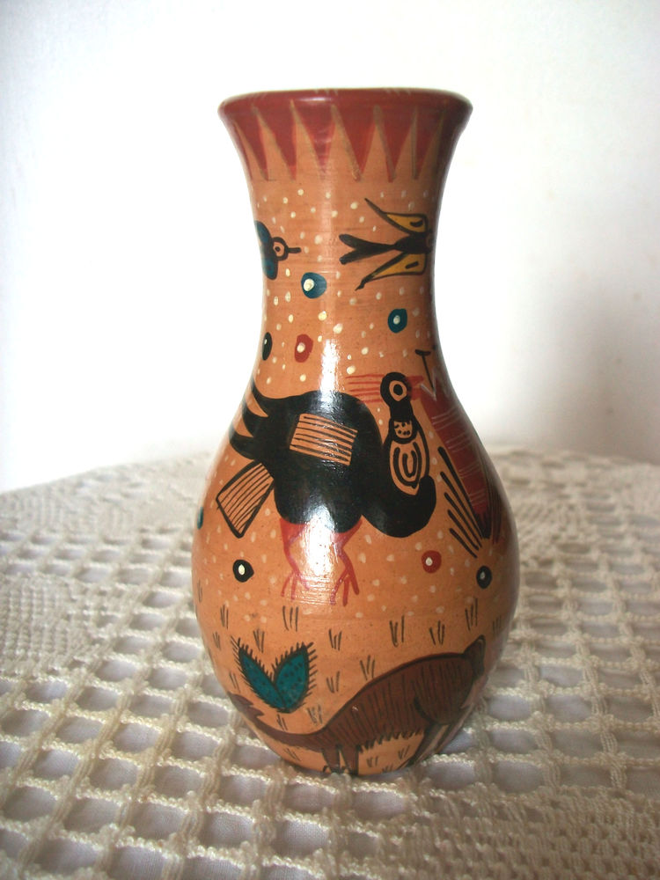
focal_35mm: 34
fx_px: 864
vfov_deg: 54.0
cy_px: 440
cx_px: 330
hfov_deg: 41.8
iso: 81
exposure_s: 1/60
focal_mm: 5.7
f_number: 2.8
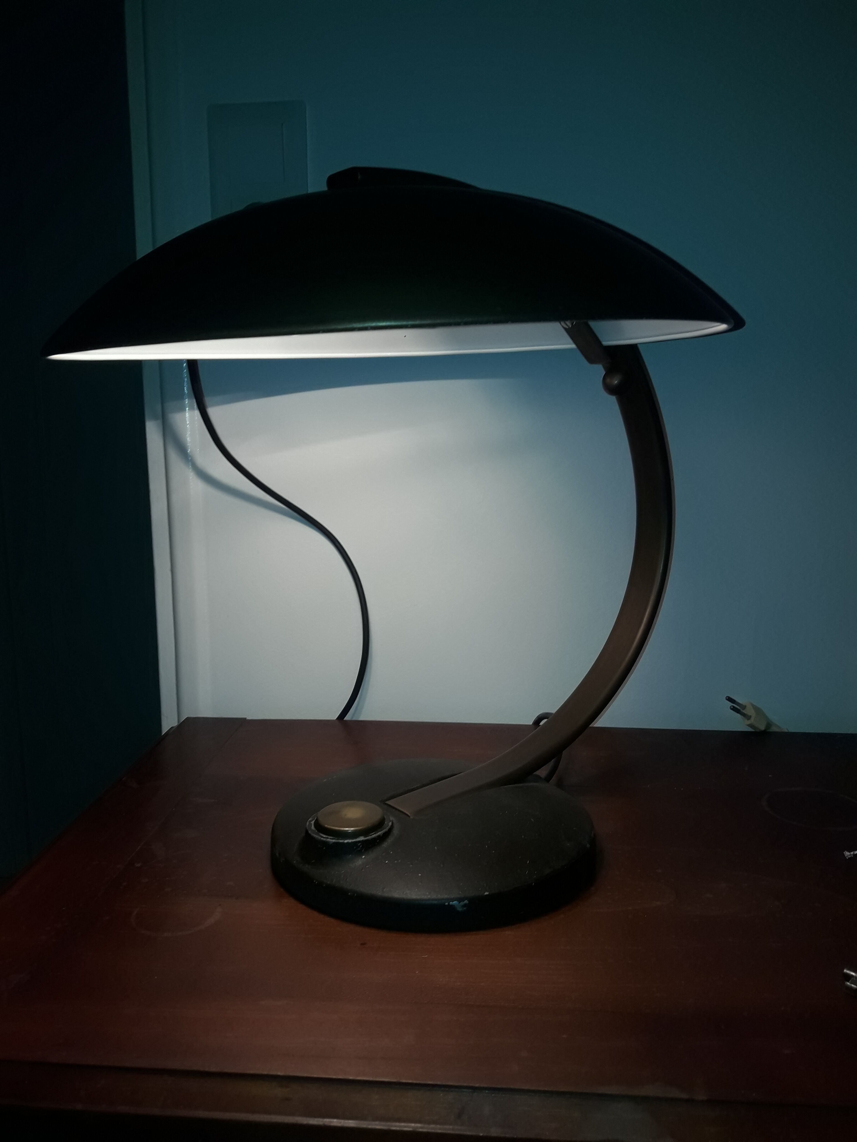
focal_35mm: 28
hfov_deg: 49.7
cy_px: 571
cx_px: 428
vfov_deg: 63.4
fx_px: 924
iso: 40
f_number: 1.9
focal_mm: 3.7
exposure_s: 1/119
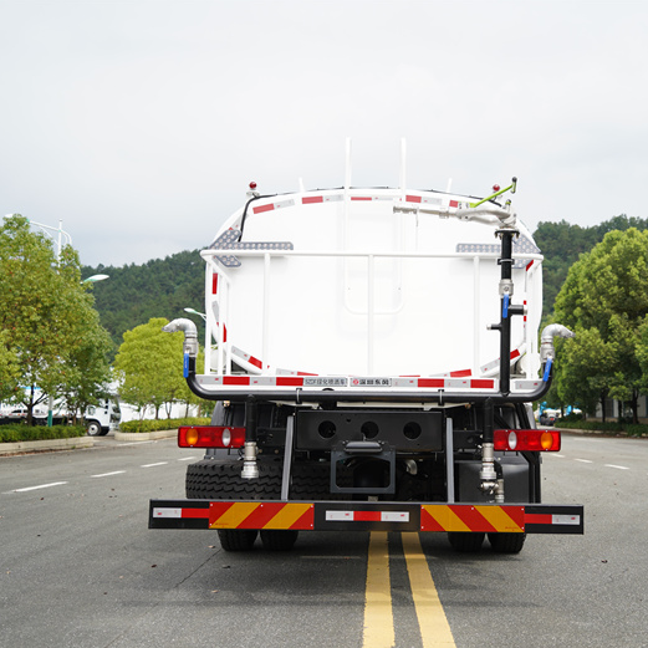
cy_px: 328
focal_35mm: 47
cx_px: 393
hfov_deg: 35.9
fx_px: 995
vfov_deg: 36.1
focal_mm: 36
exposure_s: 1/1000
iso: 100
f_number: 3.2
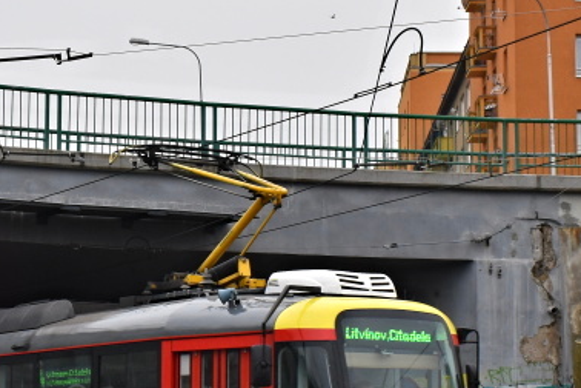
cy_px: 227
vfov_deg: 14.6
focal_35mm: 93
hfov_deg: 21.5
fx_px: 1506
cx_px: 85
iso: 400
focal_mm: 23
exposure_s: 1/200
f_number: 7.1
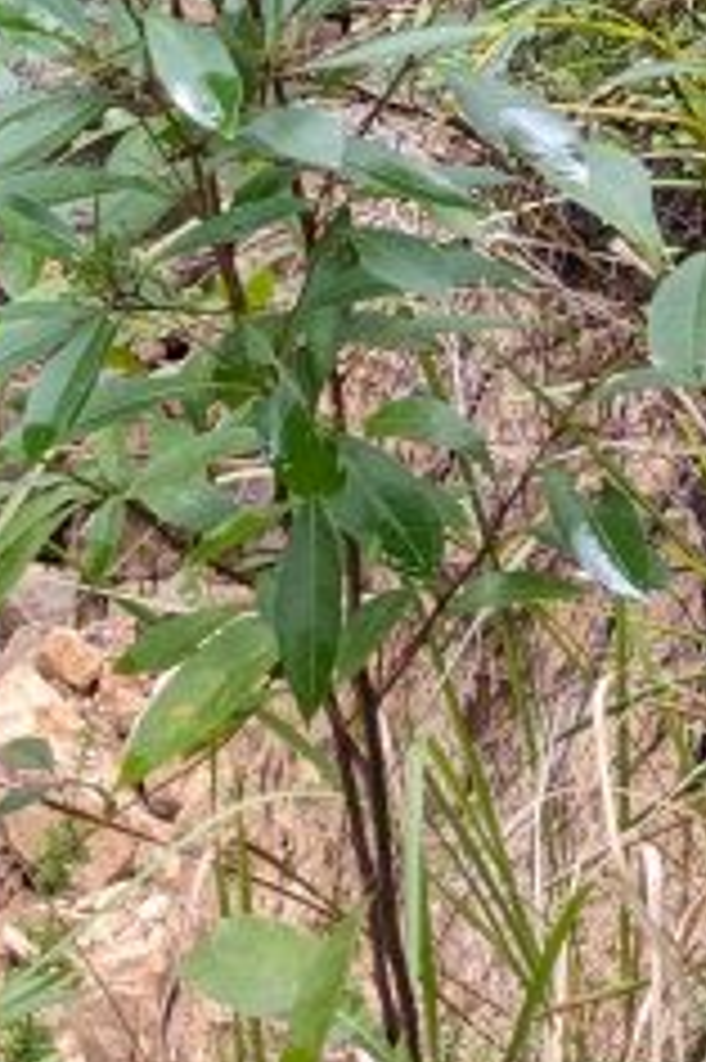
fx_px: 3623
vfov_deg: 14.5
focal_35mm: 123
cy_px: -875
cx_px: -268
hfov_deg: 10.8
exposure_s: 1/152
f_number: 1.73
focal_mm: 4.38
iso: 55
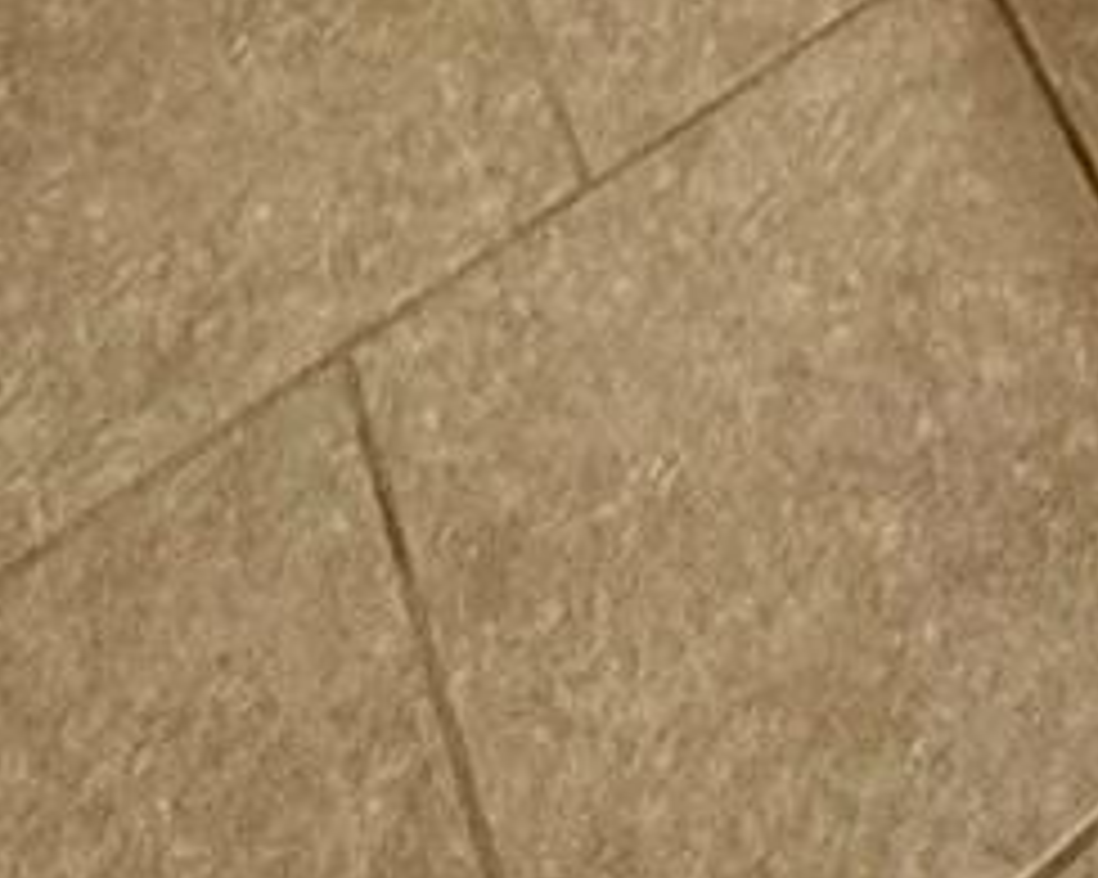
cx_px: 1220
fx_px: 2794
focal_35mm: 86
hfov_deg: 21.1
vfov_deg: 9.2
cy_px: -2319
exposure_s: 1/60
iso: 200
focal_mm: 2.22
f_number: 2.2
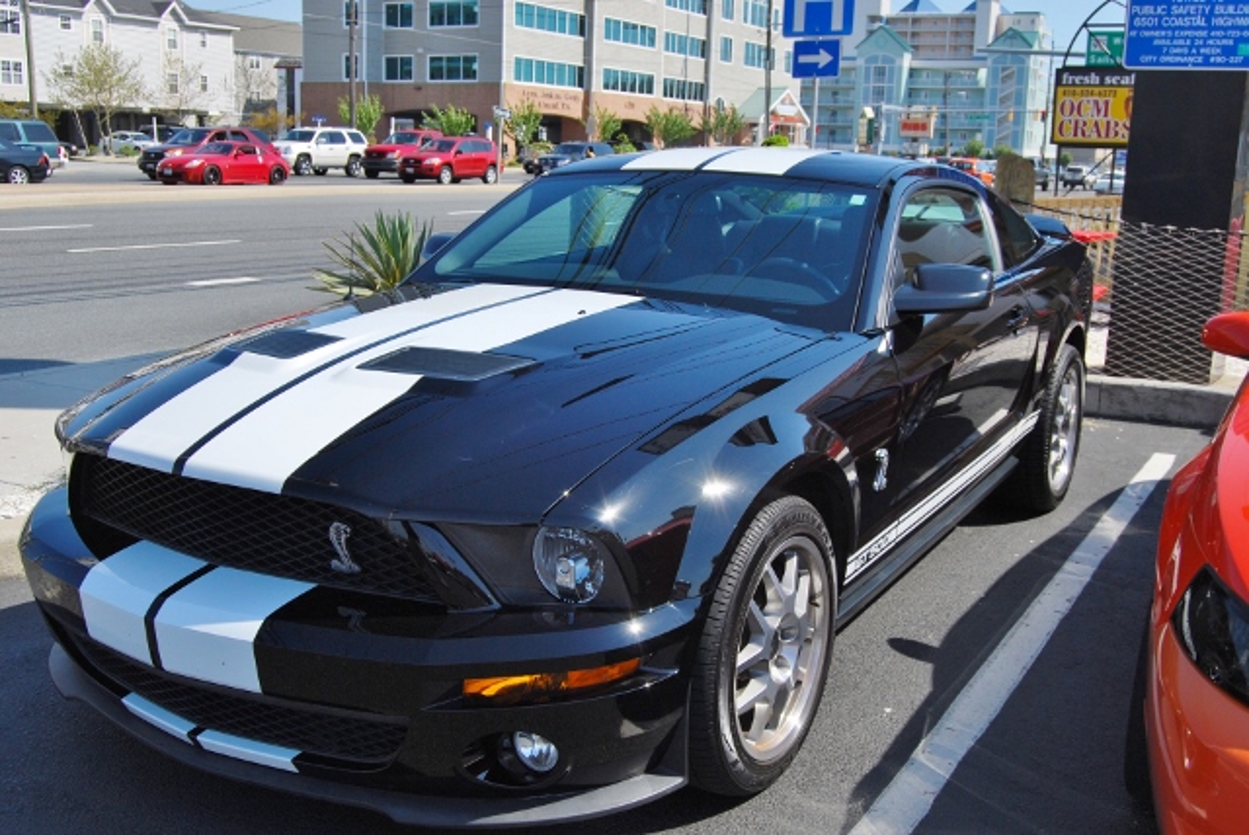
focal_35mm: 36
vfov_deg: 36.9
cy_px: 418
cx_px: 624
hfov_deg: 53.1
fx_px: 1250
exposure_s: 1/400
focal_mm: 24
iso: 200
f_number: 10
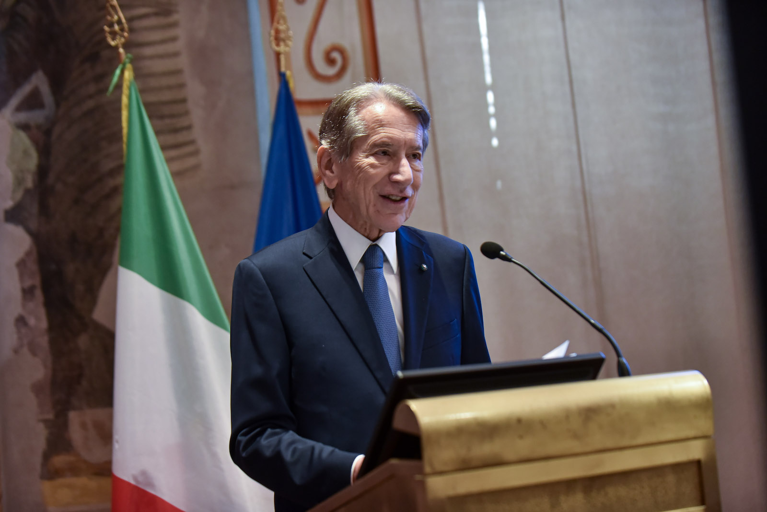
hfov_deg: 28.8
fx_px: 1492
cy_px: 256
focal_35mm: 70
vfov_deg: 19.5
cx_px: 384
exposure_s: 1/250
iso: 2000
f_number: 2.8
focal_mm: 70
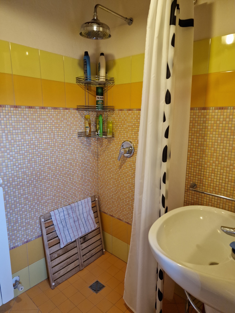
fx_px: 208
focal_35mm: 23
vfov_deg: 73.9
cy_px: 156
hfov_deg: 58.9
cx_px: 118
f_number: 1.8
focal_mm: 6.4
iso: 800
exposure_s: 1/50
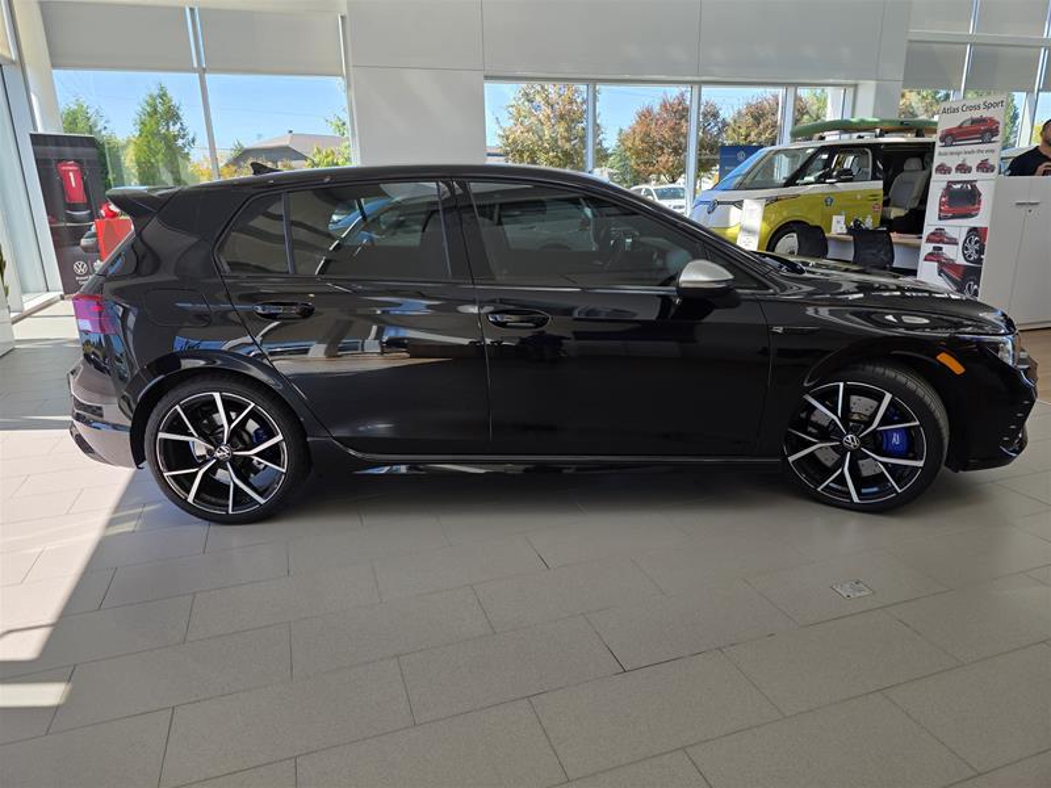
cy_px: 394
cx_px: 526
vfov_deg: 58.9
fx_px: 698
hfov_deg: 73.9
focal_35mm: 23
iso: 80
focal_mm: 6.3
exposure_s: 1/1654
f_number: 1.7
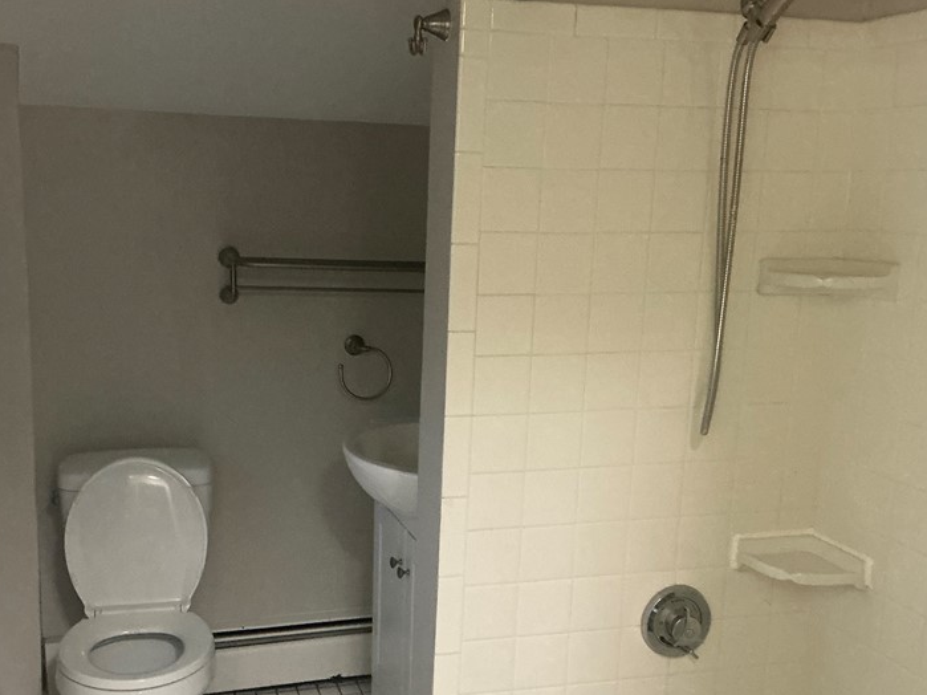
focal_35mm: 41
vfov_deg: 35.0
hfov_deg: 45.7
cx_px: 408
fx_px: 1098
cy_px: 423
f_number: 1.8
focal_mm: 3
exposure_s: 1/60
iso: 250
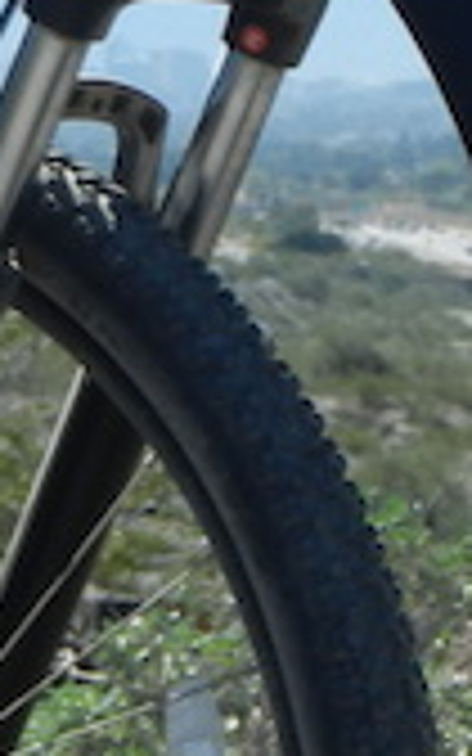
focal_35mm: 303
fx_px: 6236
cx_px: 854
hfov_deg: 4.3
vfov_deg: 6.9
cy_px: 562
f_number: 4.5
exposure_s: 1/800
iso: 160
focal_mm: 10.9
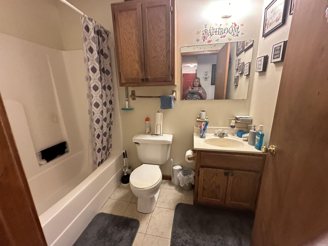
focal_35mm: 14
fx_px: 133
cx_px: 164
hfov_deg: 102.1
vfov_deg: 85.7
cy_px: 123
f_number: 2.2
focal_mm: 2.22
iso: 500
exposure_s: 1/60
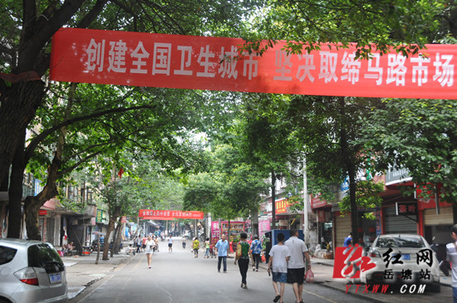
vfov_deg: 28.0
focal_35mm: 48
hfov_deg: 41.2
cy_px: 152
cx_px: 228
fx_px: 608
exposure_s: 1/160
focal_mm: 32
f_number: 6.3
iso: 800
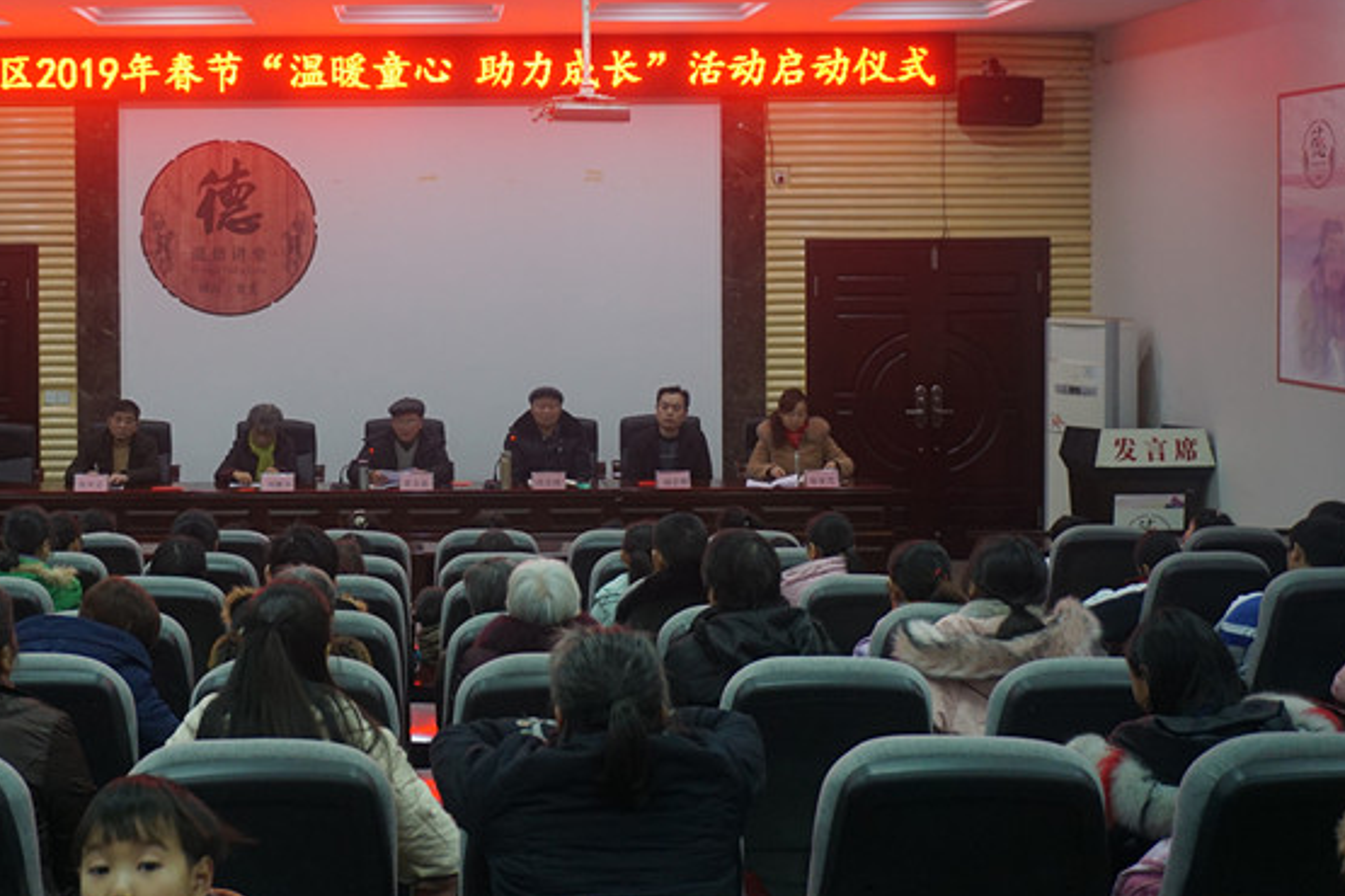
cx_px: 407
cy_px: 260
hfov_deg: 39.2
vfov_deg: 26.9
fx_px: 1857
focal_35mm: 50
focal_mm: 23
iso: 500
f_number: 4
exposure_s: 1/50
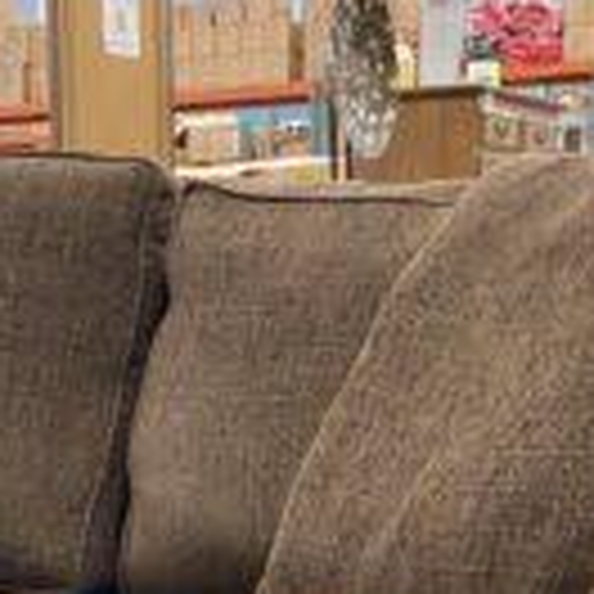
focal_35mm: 87
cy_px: 767
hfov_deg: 19.7
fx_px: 1689
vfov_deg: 18.6
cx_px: 104
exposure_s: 1/40
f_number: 1.8
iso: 500
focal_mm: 4.25
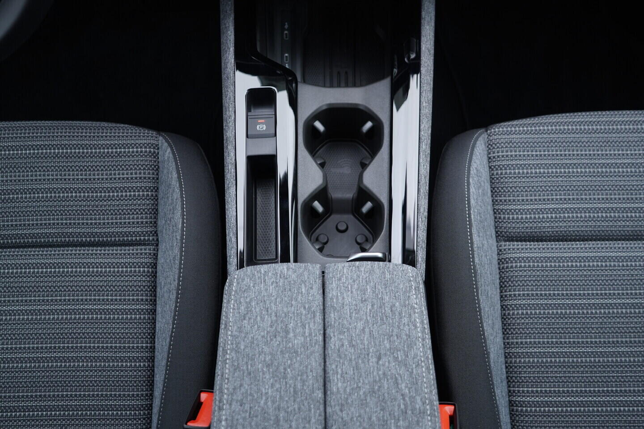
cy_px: 214
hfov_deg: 53.1
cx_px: 322
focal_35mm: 36
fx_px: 644
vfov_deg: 36.9
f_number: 2.8
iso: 250
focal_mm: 24
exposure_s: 1/40
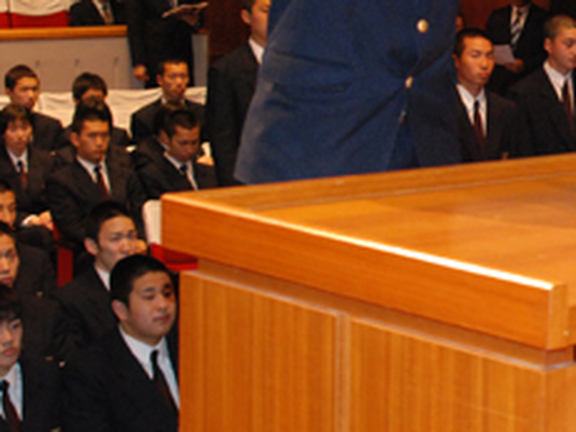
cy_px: 40
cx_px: 671
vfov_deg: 12.2
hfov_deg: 15.9
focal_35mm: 120
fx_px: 1996
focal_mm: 32
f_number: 4
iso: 1600
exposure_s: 1/60
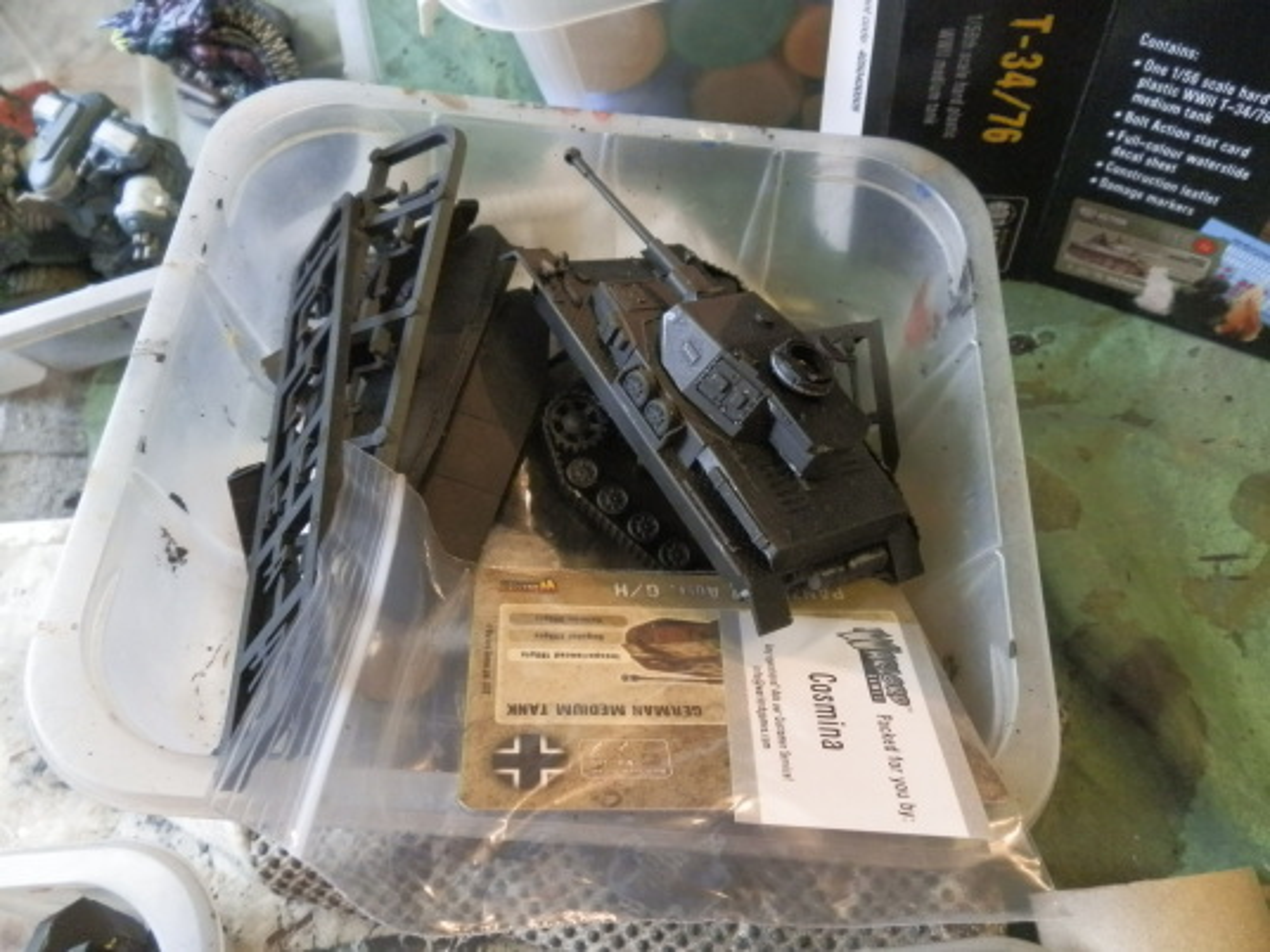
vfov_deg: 49.7
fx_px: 1027
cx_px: 635
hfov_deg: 63.4
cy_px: 476
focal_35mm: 28
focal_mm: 5
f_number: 3.1
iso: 400
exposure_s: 1/40
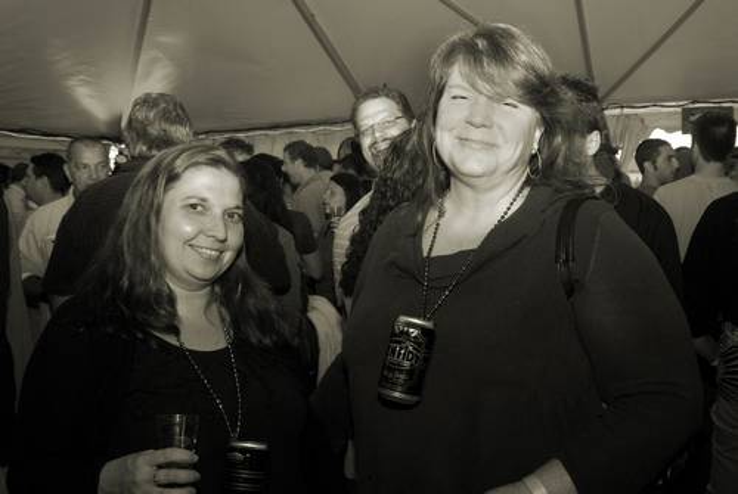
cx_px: 369
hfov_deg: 53.1
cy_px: 247
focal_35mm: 36
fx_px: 739
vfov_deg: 37.0
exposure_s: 1/60
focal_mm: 24
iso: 400
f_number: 8
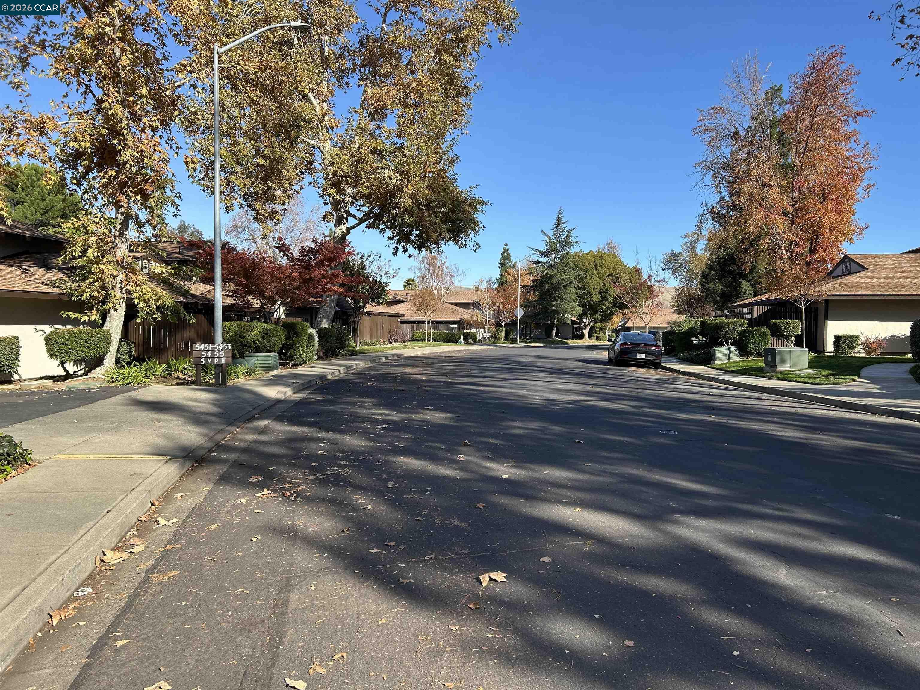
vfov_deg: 53.1
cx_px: 460
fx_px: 691
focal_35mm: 26
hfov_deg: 67.3
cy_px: 345
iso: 50
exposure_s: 1/2252
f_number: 1.5
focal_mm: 5.7
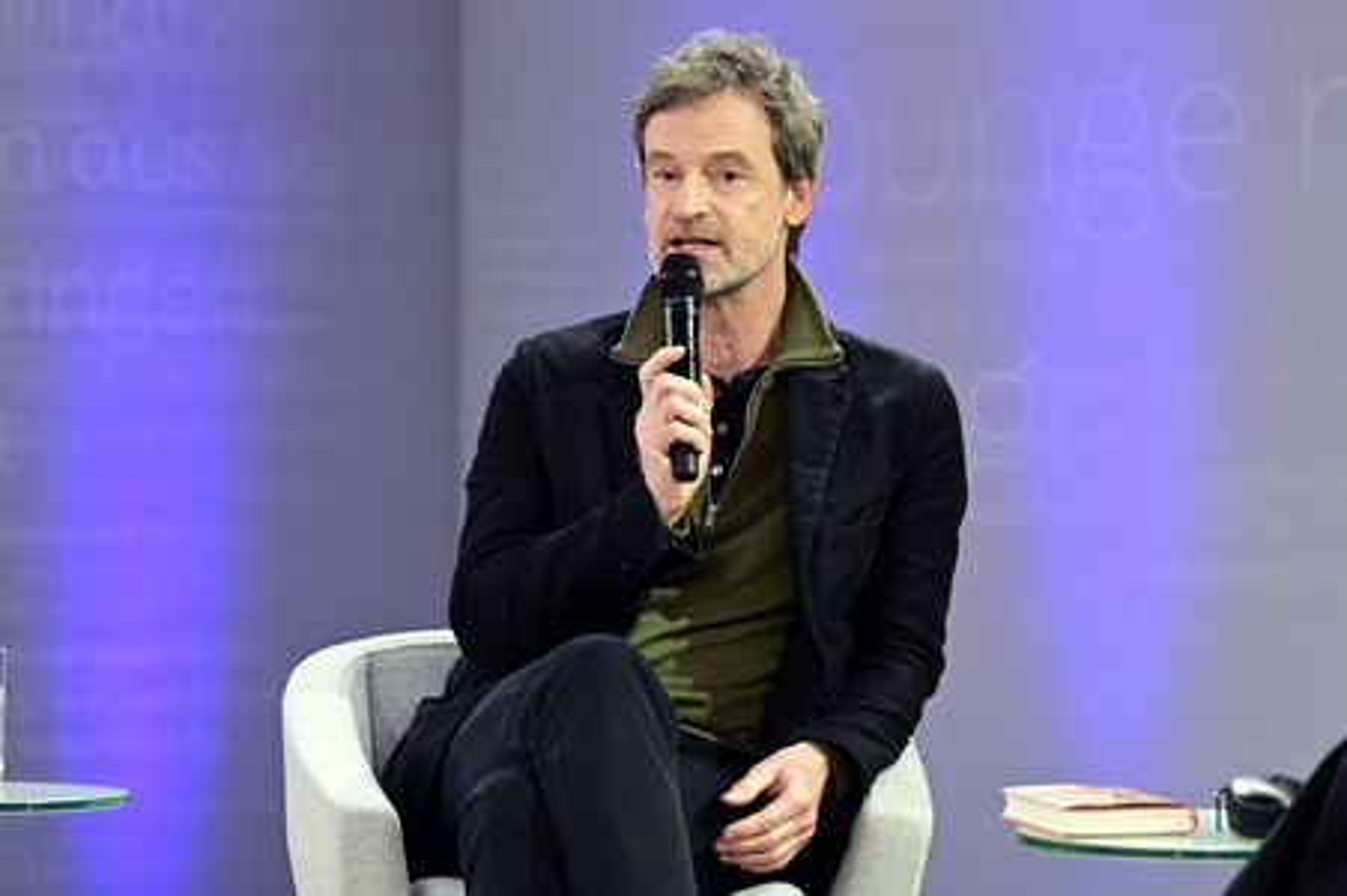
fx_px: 5047
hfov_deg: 15.2
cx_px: 674
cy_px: 448
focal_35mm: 135
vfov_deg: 10.1
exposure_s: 1/320
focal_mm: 135
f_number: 3.5
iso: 500
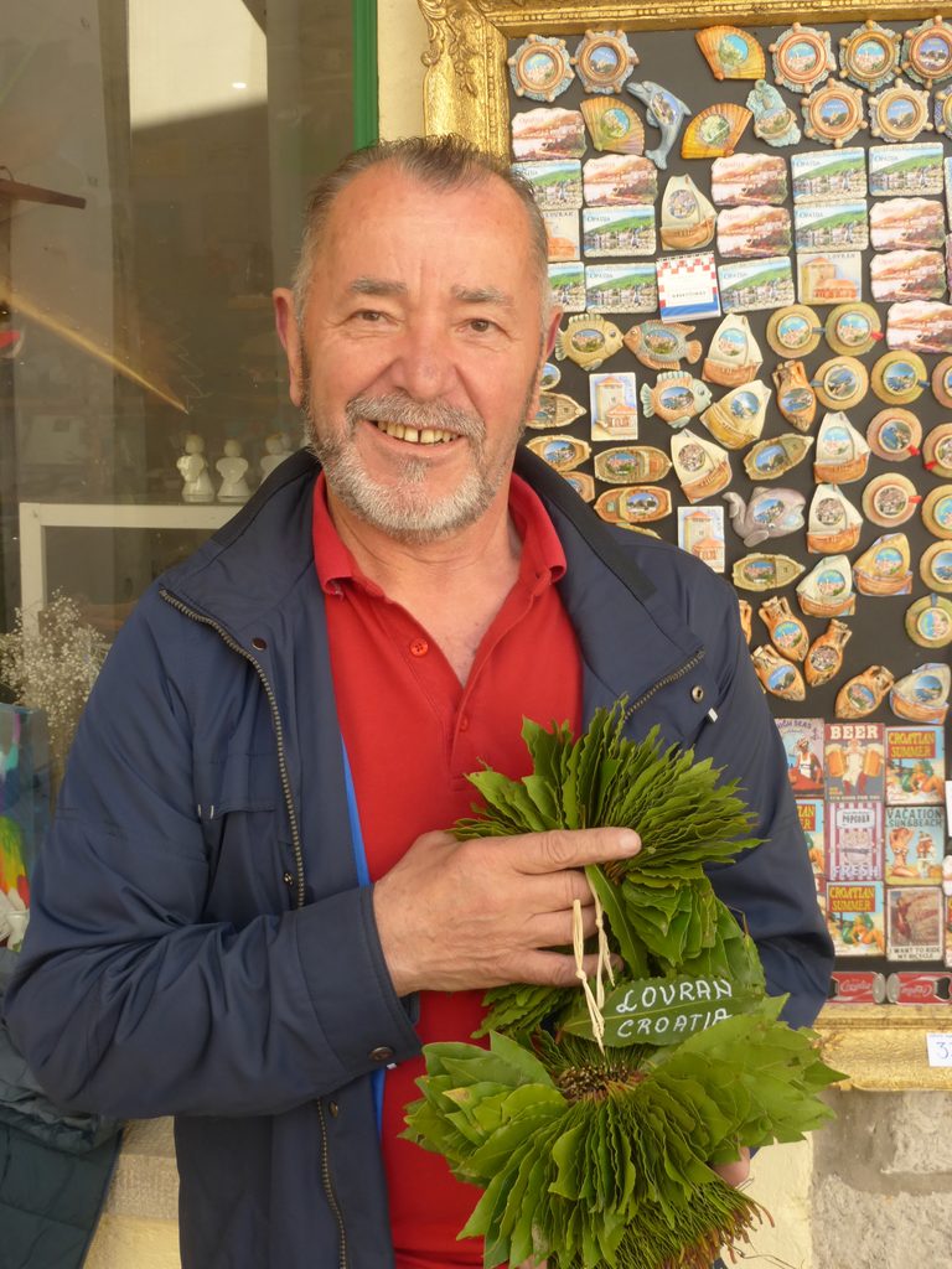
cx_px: 476
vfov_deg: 43.9
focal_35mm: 43
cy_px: 634
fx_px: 1577
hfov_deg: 33.6
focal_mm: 7.4
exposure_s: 1/80
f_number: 3.9
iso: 100
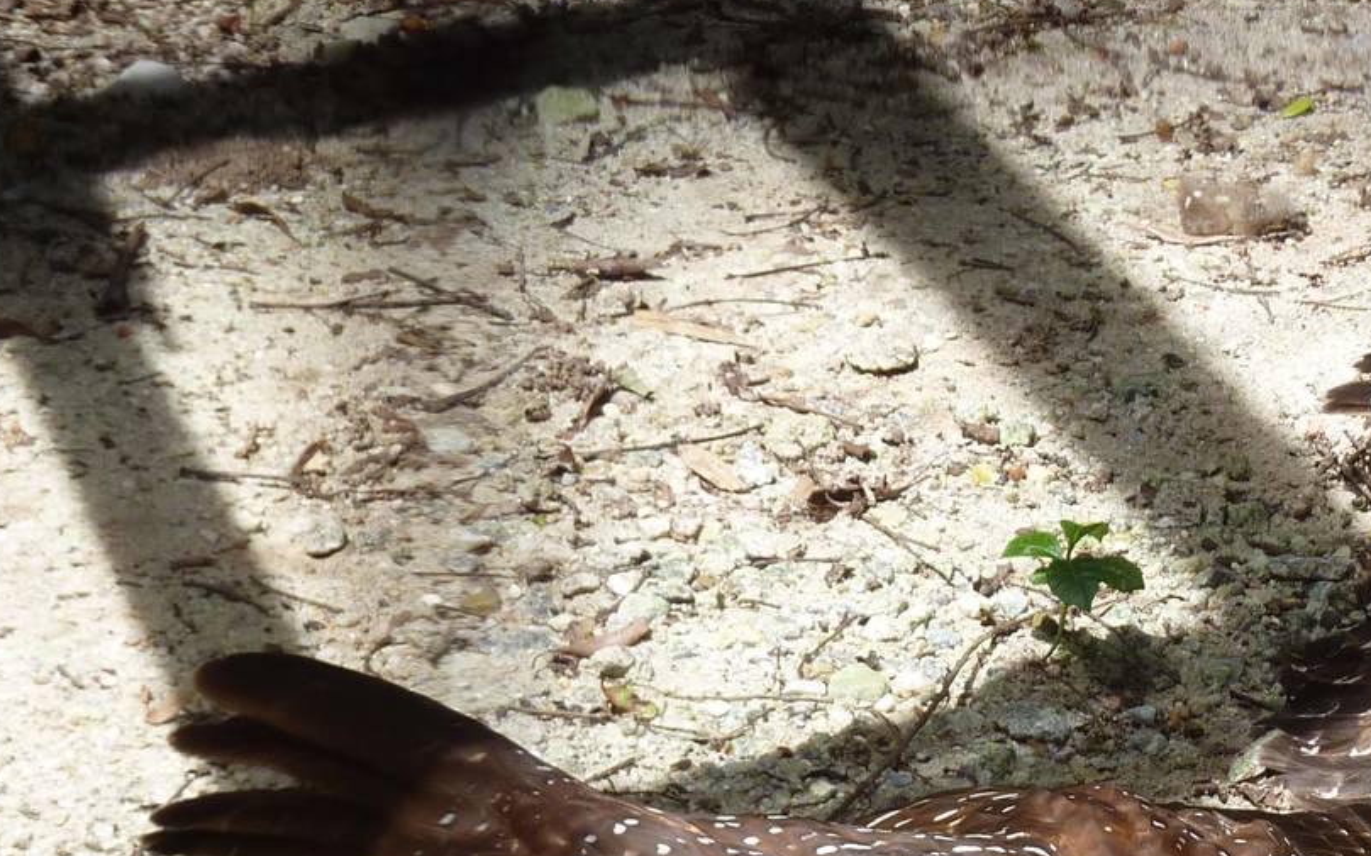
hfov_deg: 13.7
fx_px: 5640
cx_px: 1278
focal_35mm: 151
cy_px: 888
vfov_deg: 8.6
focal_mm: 11.9
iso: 80
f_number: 4.1
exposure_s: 1/200
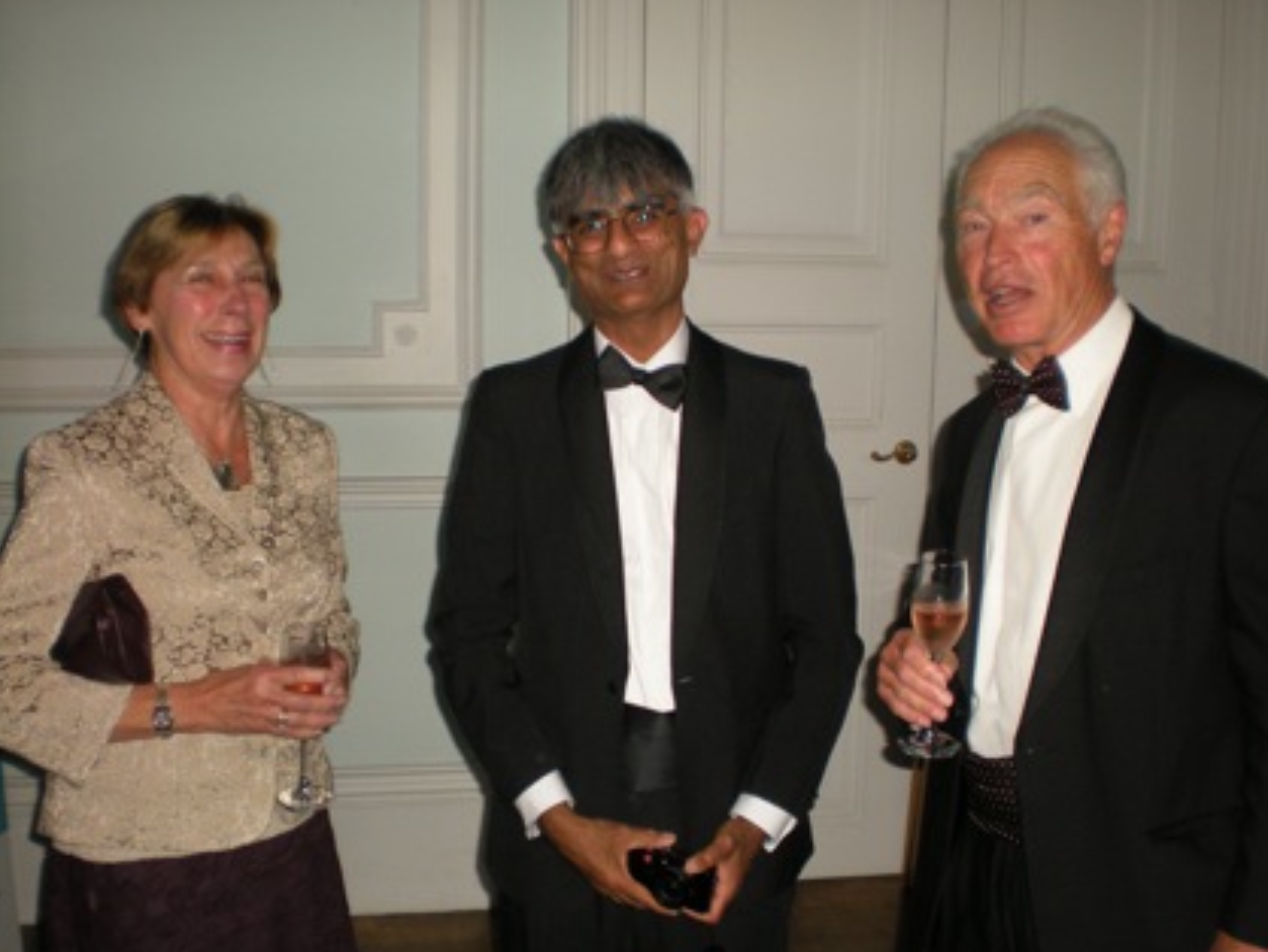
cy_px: 491
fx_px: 1466
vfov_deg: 36.0
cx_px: 664
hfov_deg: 46.8
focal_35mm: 40
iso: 142
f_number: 3.1
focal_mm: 6.3
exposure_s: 1/60
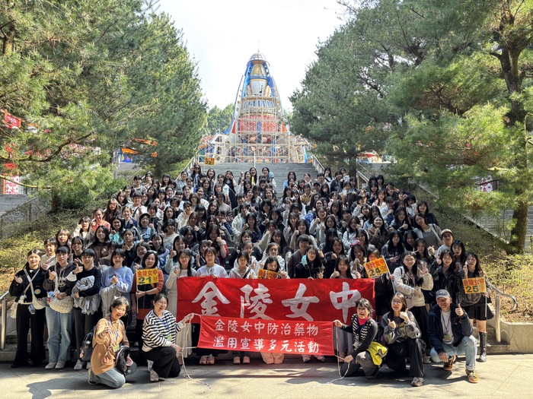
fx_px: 400
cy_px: 200
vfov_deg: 53.1
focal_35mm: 26
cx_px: 266
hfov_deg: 67.3
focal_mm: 5.96
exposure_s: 1/141
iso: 64
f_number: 1.6
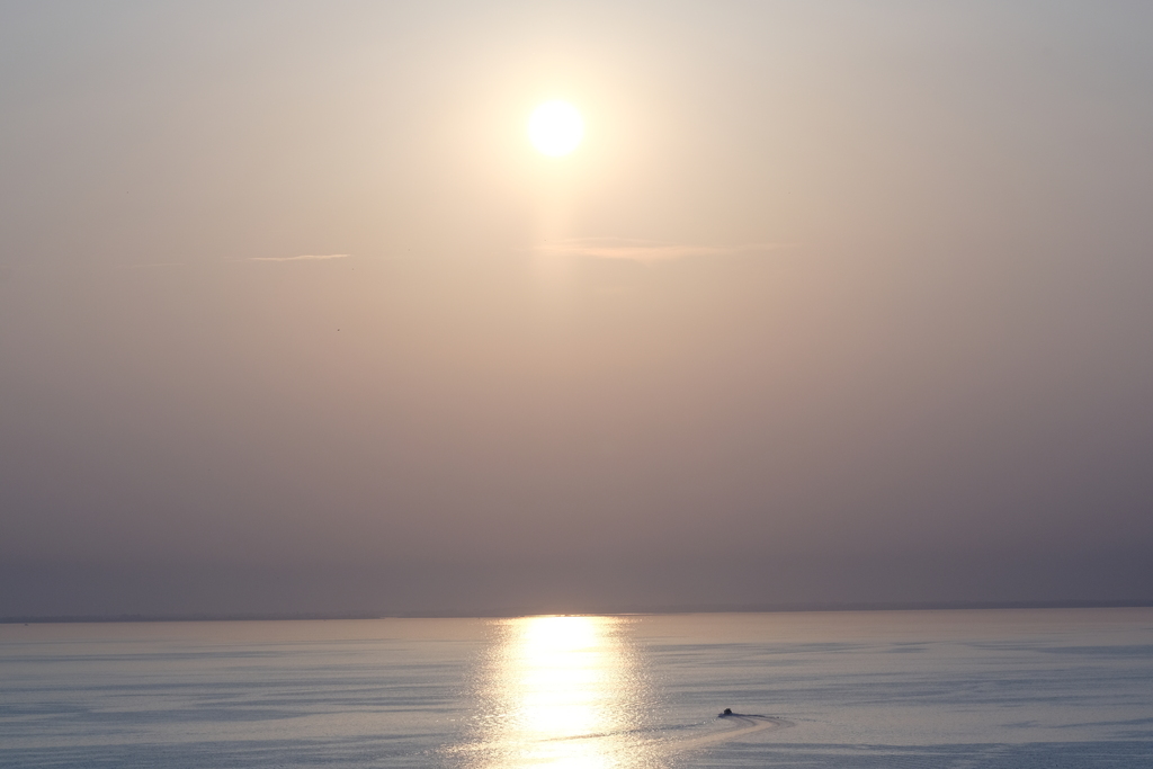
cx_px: 576
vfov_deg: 9.2
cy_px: 384
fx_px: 4805
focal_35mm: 150
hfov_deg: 13.7
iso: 320
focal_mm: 100
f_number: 10
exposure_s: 1/1000
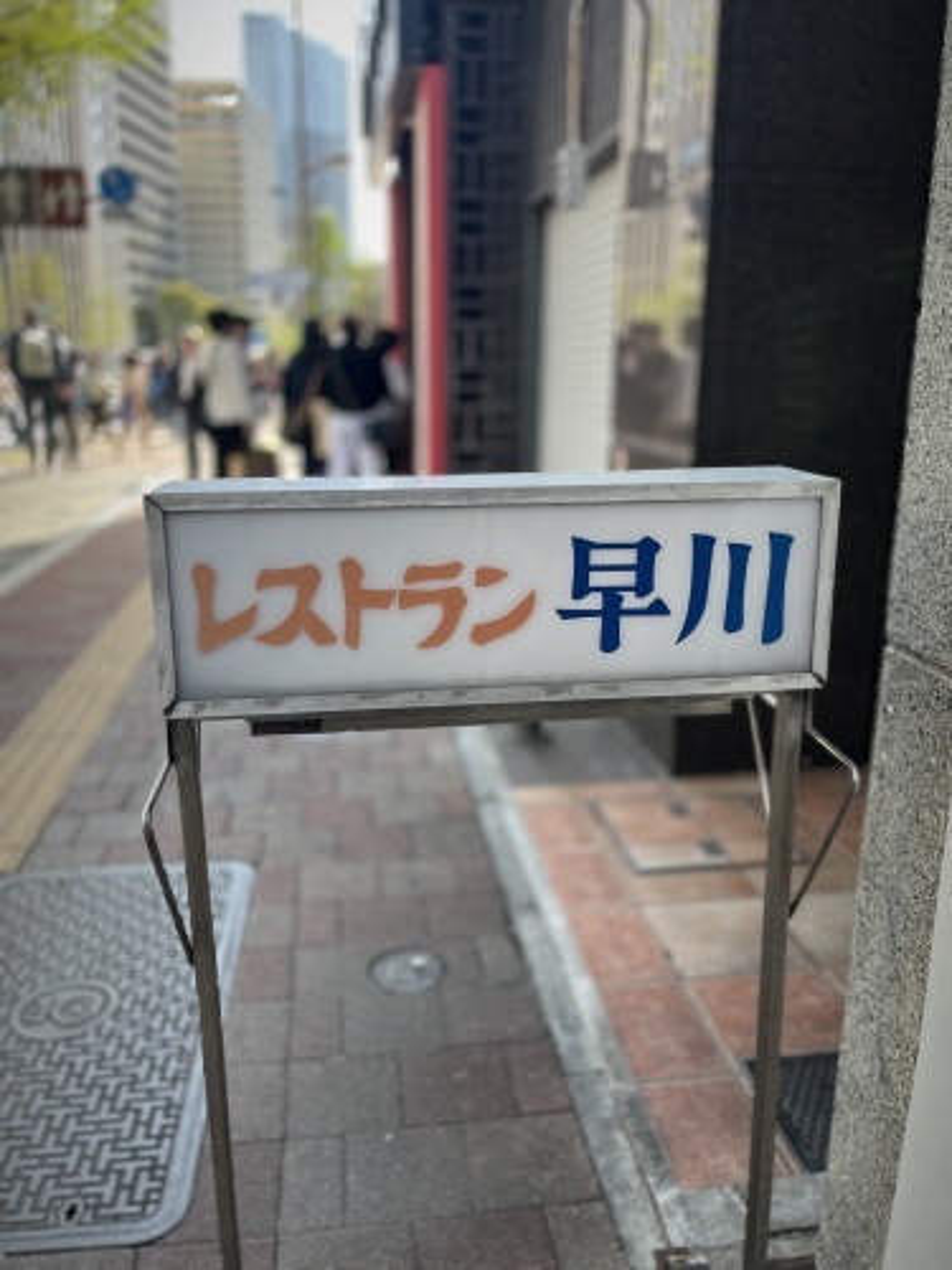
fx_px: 953
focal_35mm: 26
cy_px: 635
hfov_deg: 53.1
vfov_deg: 67.3
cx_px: 476
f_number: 1.6
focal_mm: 5.1
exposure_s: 1/388
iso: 50
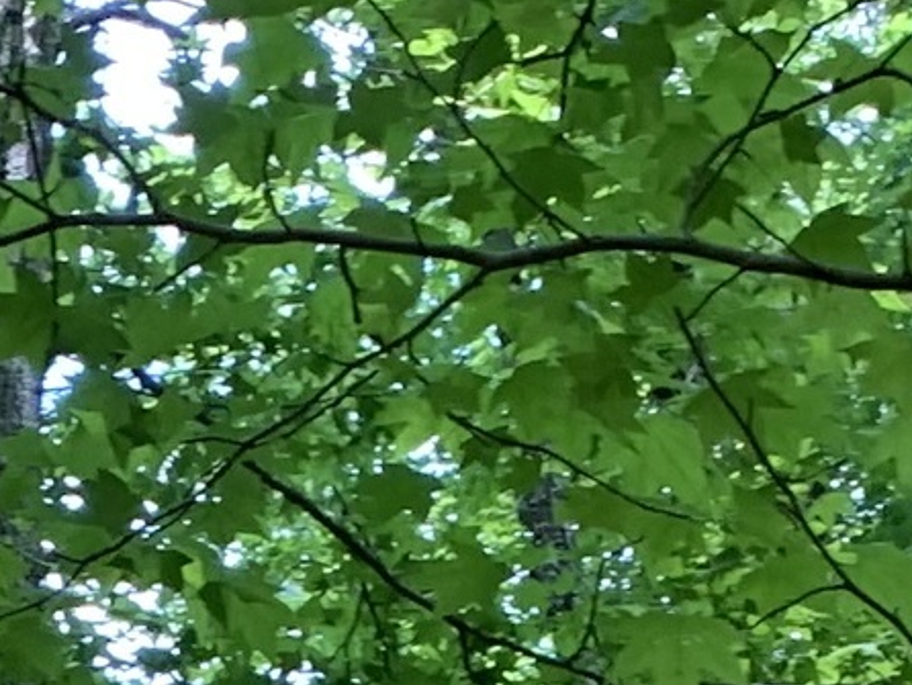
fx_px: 4719
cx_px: -200
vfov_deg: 7.0
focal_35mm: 179
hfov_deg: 10.8
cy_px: 2345
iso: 40
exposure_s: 1/121
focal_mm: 4.25
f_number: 1.8
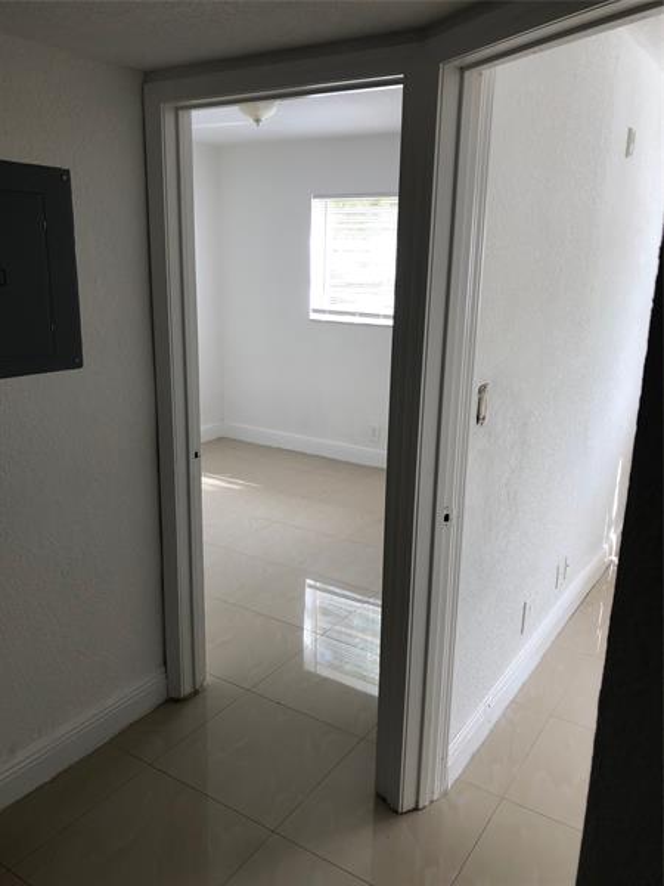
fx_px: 716
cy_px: 443
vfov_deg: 63.4
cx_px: 332
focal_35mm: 28
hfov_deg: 49.7
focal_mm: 3.99
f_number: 1.8
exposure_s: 1/120
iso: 32
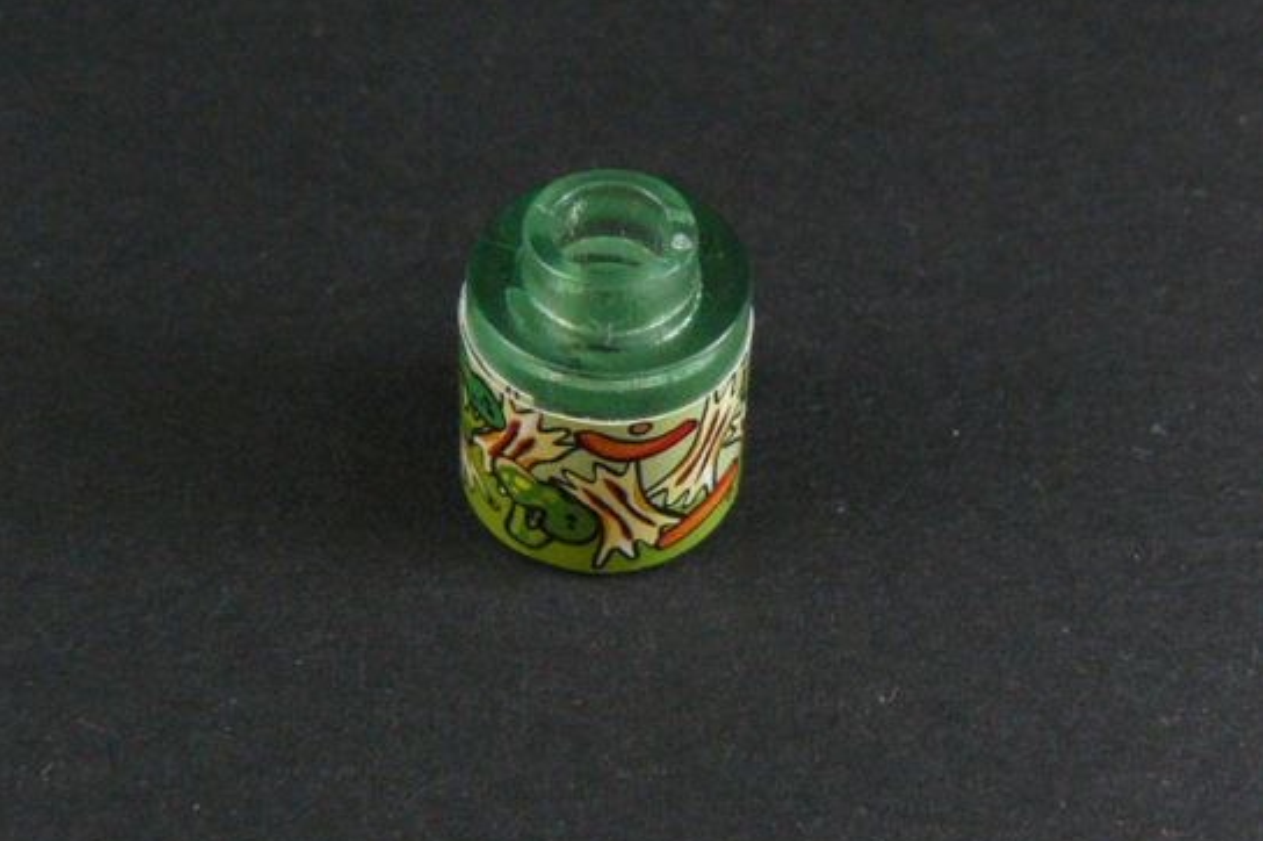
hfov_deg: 33.4
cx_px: 634
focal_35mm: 60
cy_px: 387
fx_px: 2104
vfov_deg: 22.6
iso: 400
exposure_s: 1/30
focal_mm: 6.4
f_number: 4
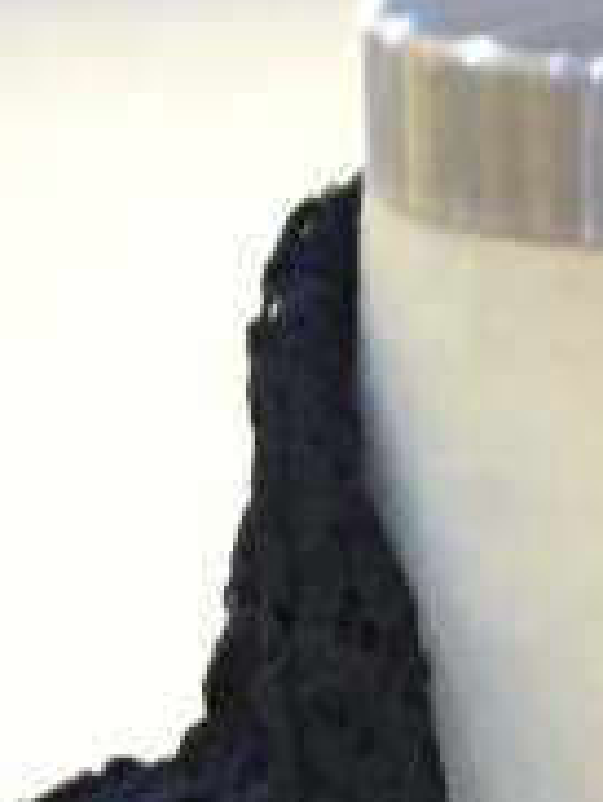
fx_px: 4912
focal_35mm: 212
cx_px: 779
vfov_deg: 7.7
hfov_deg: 7.0
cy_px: 2642
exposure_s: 1/20
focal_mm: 4.15
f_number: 2.2
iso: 250
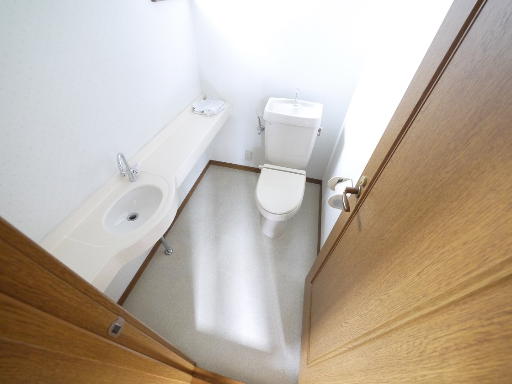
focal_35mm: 14
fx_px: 207
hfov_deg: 102.1
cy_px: 192
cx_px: 256
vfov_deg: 85.7
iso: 1600
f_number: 4
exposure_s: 1/25
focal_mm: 7
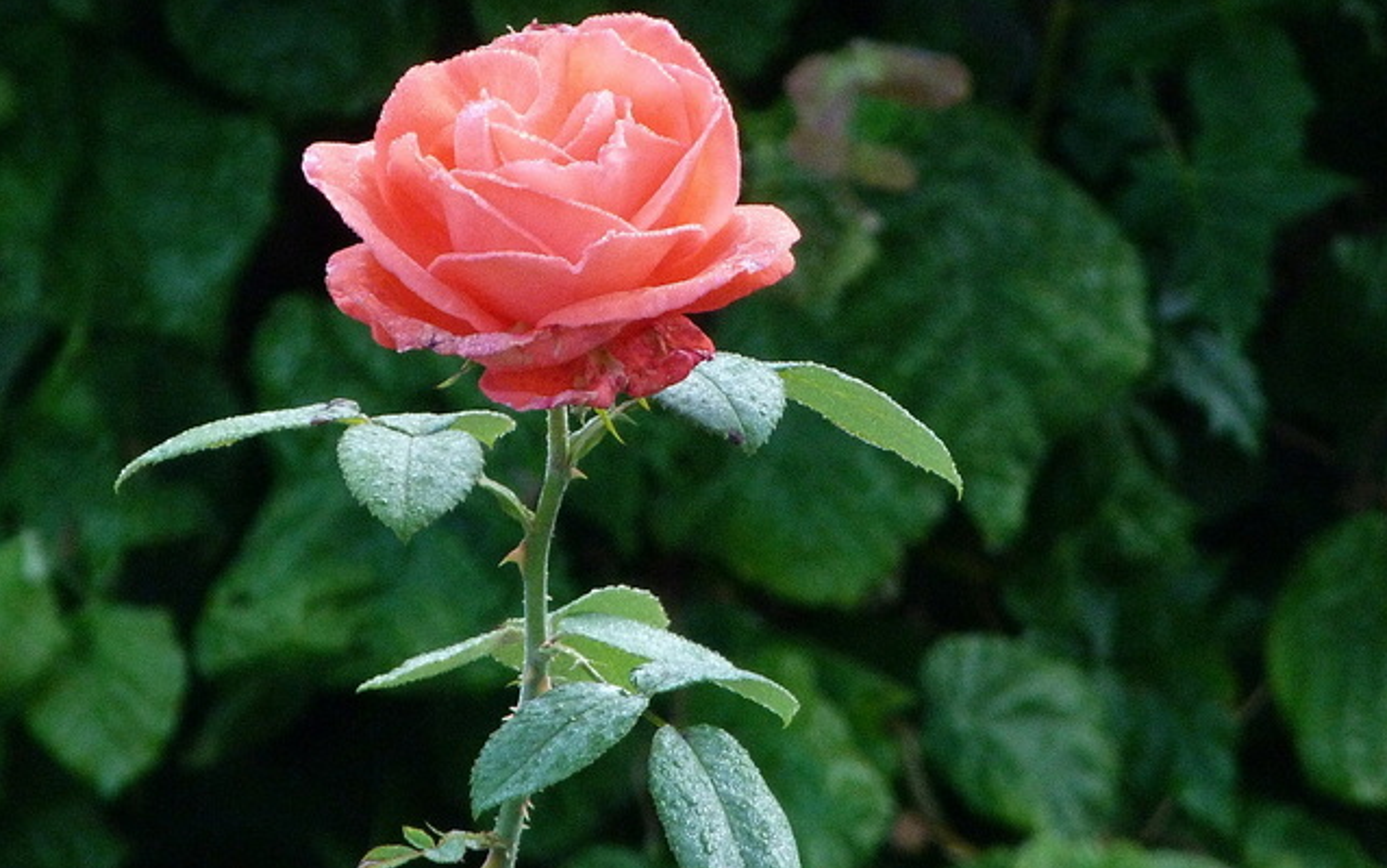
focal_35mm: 851
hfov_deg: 2.5
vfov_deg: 1.5
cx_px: 694
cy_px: 450
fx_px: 32174
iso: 400
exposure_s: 1/125
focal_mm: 108
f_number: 5.2
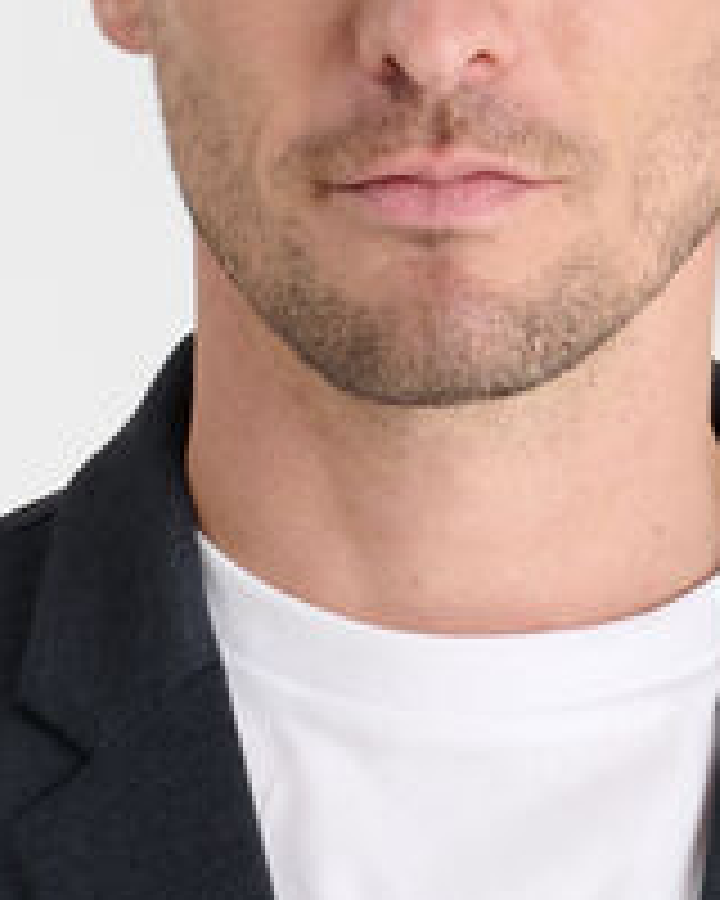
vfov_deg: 6.7
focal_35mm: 282
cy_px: 1683
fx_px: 7511
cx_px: 418
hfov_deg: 5.5
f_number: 9
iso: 100
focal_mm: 50
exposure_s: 1/160
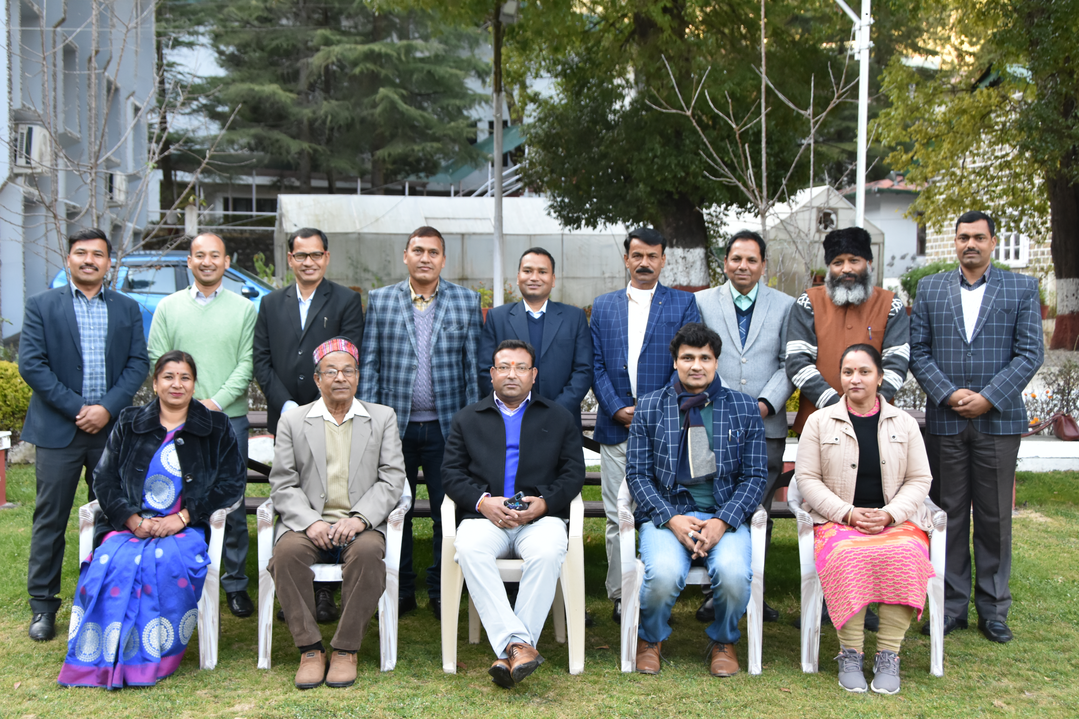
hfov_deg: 49.6
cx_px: 540
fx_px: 1169
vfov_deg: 34.2
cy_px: 360
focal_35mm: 39
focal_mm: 26
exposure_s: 1/125
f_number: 5.6
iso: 800
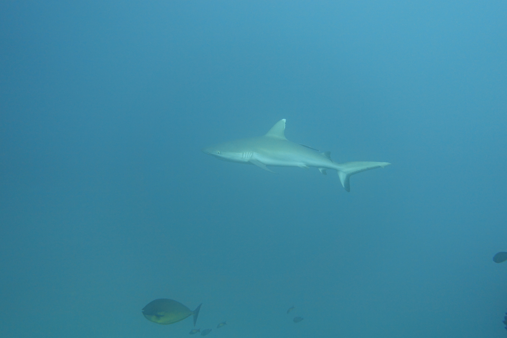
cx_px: 254
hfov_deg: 51.9
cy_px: 169
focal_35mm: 37
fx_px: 521
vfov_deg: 35.9
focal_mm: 13.53
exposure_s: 1/40
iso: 200
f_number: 2.8
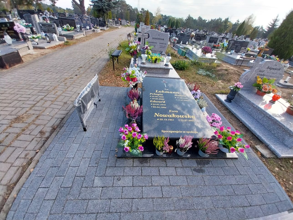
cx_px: 146
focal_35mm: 13
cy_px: 110
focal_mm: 1.13
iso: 64
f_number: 2.2
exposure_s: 1/207
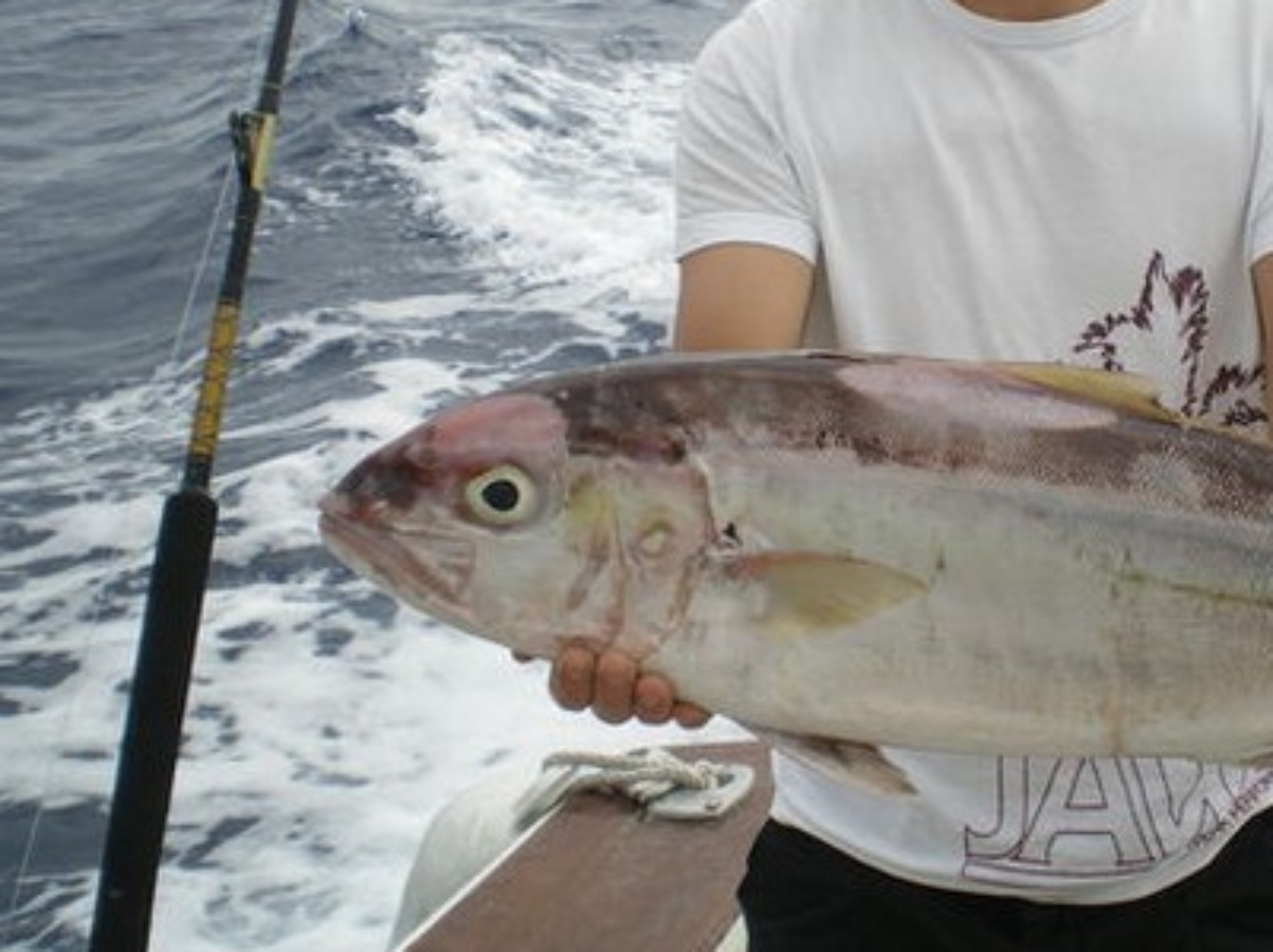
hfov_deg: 28.9
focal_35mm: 66
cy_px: 225
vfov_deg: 22.0
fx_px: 2425
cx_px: 962
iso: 50
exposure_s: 1/250
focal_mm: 7.4
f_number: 4.9
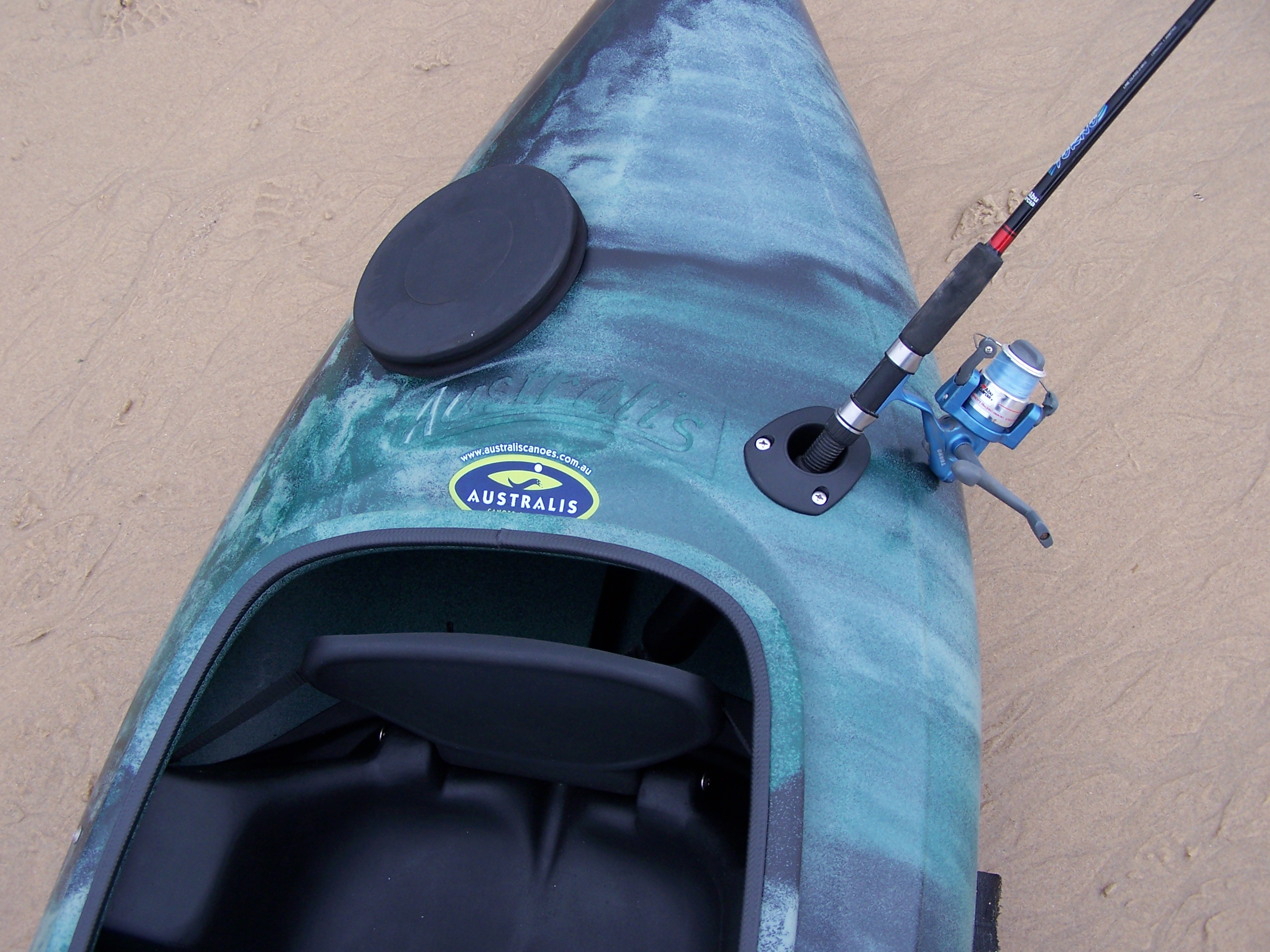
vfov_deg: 37.7
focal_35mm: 38
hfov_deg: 49.0
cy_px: 476
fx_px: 1394
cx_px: 635
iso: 80
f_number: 2.8
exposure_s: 1/320
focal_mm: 6.3
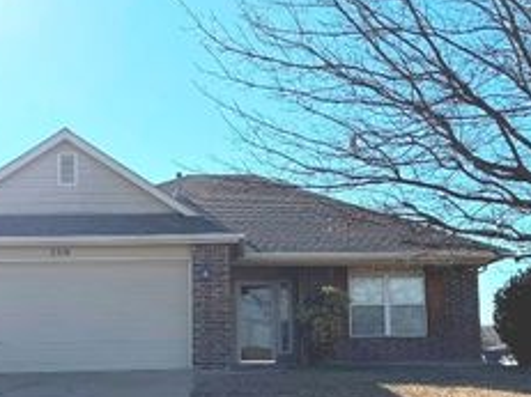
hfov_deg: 36.8
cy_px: 290
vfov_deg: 27.7
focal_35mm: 52
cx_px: 246
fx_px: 797
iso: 80
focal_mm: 6.76
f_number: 1.78
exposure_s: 1/6173
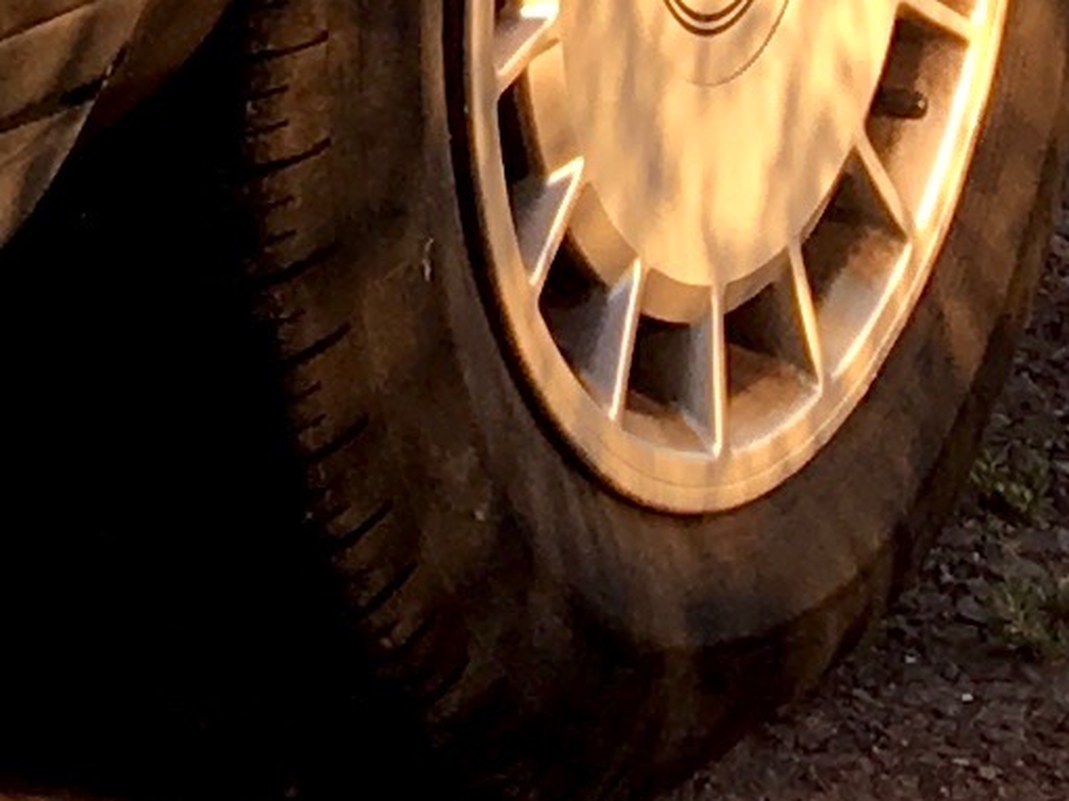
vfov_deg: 5.9
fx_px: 7070
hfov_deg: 8.4
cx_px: -669
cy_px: -1730
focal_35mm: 229
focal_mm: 4.15
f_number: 2.2
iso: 25
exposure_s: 1/193
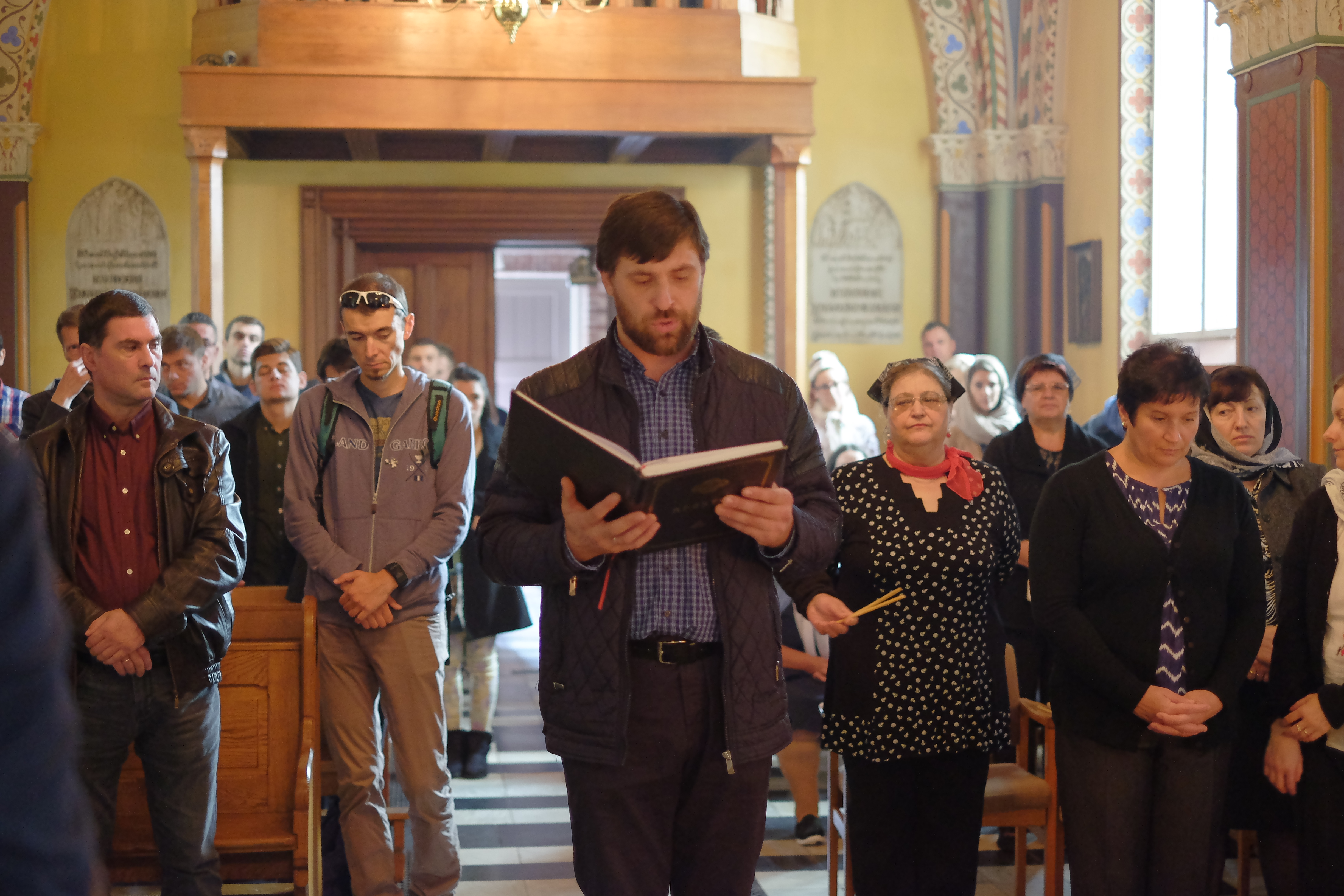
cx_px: 672
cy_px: 448
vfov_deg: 25.5
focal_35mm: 53
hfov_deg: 37.5
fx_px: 1979
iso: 2500
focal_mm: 35
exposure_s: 1/125
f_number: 1.4
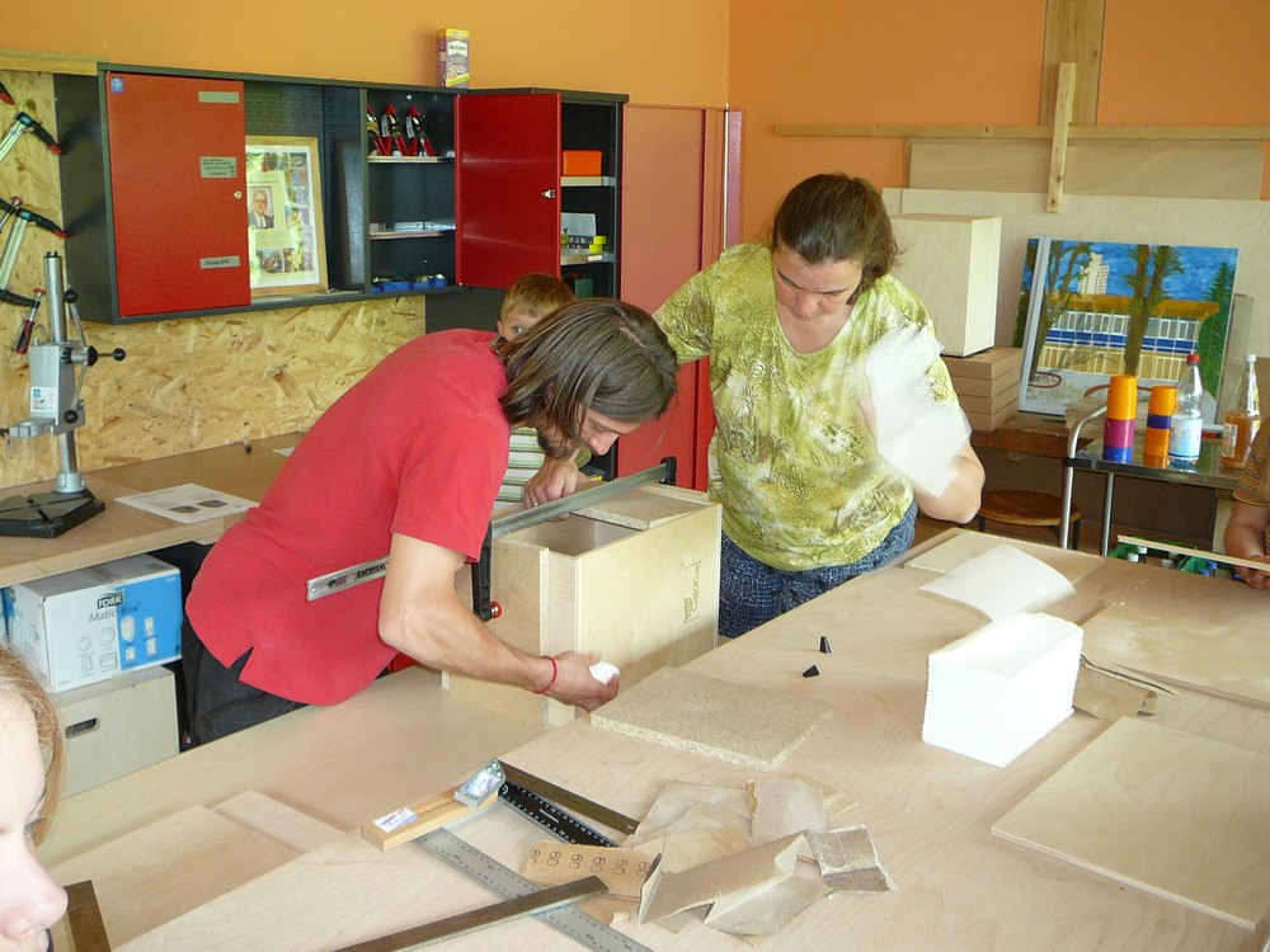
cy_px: 476
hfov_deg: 52.6
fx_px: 1284
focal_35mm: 35
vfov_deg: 40.7
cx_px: 635
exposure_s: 1/30
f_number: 2.8
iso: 125
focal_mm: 5.2
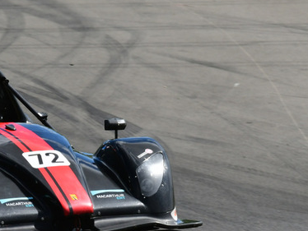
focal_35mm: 1481
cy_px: 109
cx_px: 23
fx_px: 13186
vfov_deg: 1.0
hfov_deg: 1.3
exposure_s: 1/640
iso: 400
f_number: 11
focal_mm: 480
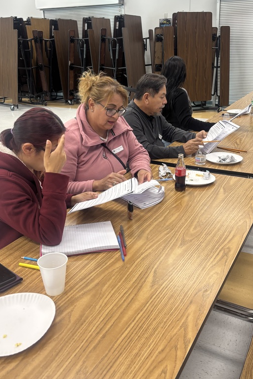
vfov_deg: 54.1
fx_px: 369
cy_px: 155
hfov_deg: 37.8
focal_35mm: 35
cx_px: 134
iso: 125
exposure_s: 1/60
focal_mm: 5.96
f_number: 1.6
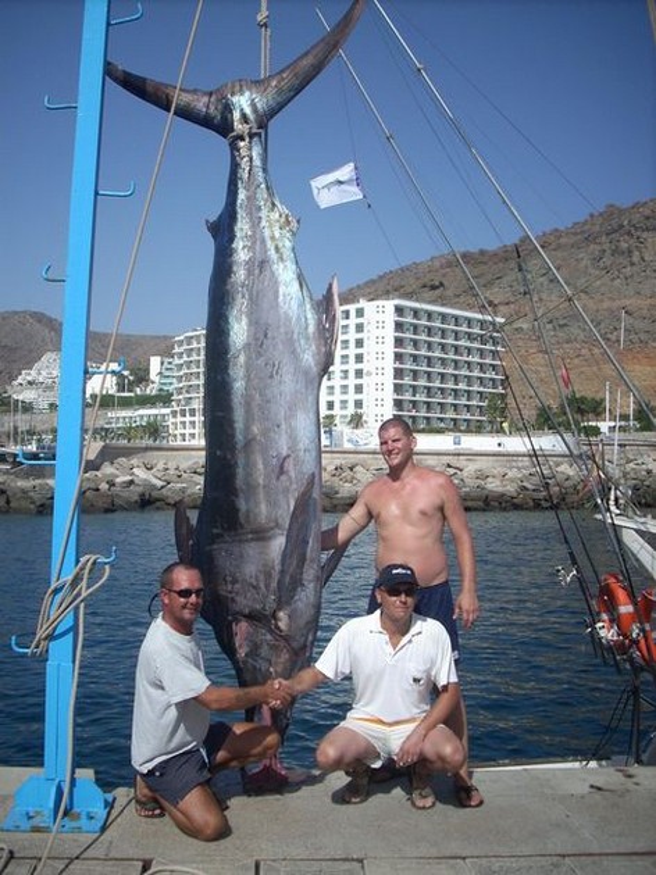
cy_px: 438
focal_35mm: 37
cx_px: 328
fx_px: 936
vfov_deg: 50.2
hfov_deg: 38.6
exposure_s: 1/439
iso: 64
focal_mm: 6.2
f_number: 5.6
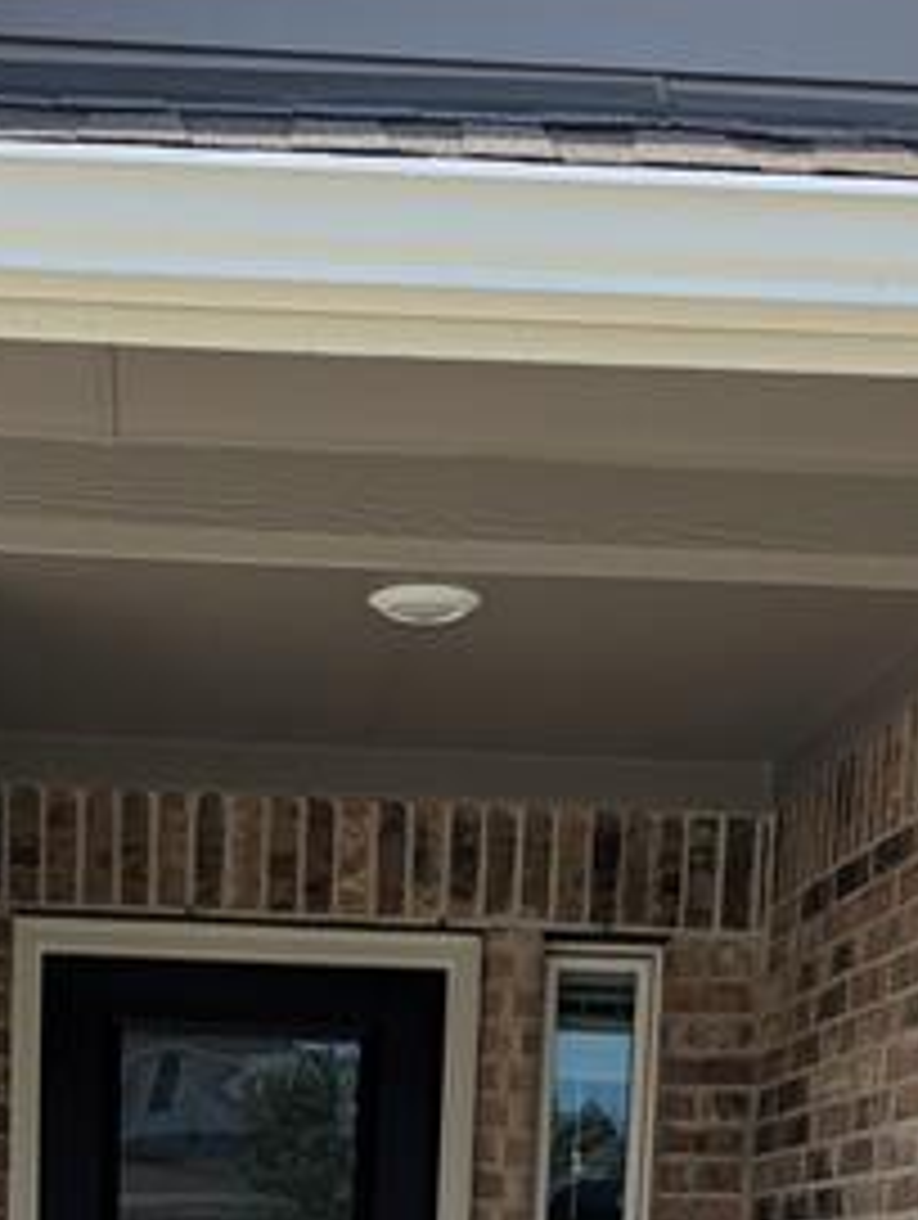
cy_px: 1589
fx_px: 2399
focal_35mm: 68
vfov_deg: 24.8
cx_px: 261
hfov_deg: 21.5
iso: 45
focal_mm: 6.81
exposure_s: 1/1316
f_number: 1.85
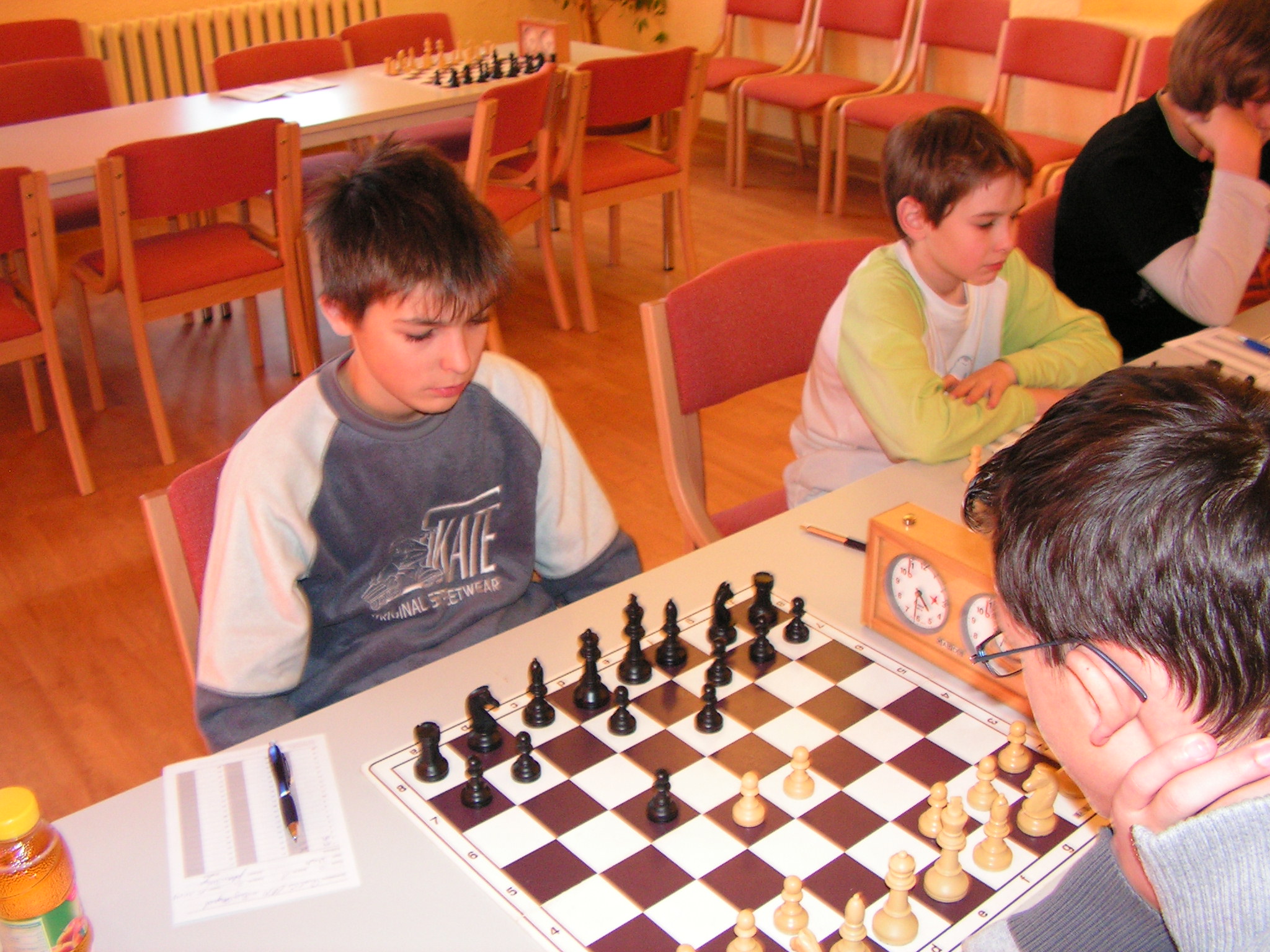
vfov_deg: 39.7
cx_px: 635
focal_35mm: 36
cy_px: 476
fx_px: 1321
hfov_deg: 51.4
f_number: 3.2
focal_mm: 6
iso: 200
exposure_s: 1/40
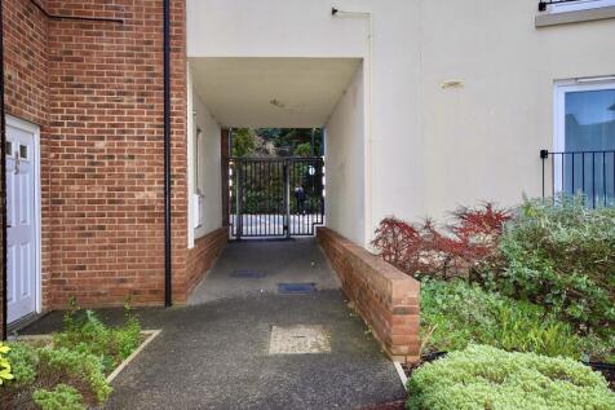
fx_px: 512
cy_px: 205
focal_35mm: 30
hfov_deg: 61.9
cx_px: 308
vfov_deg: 43.6
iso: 1400
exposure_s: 1/60
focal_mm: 20
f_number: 5.6
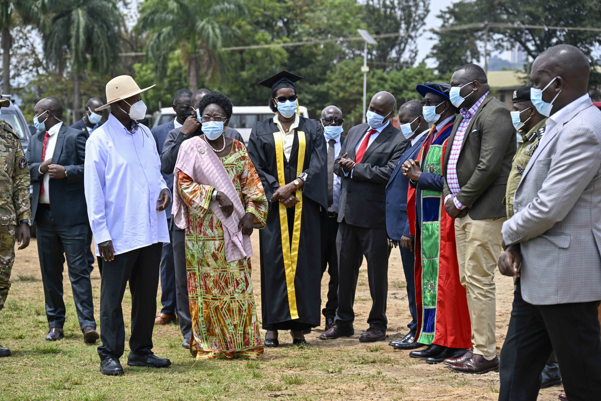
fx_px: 1753
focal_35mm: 105
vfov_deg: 13.0
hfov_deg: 19.5
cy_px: 200
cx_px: 300
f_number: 6.3
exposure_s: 1/1250
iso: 360
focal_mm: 105
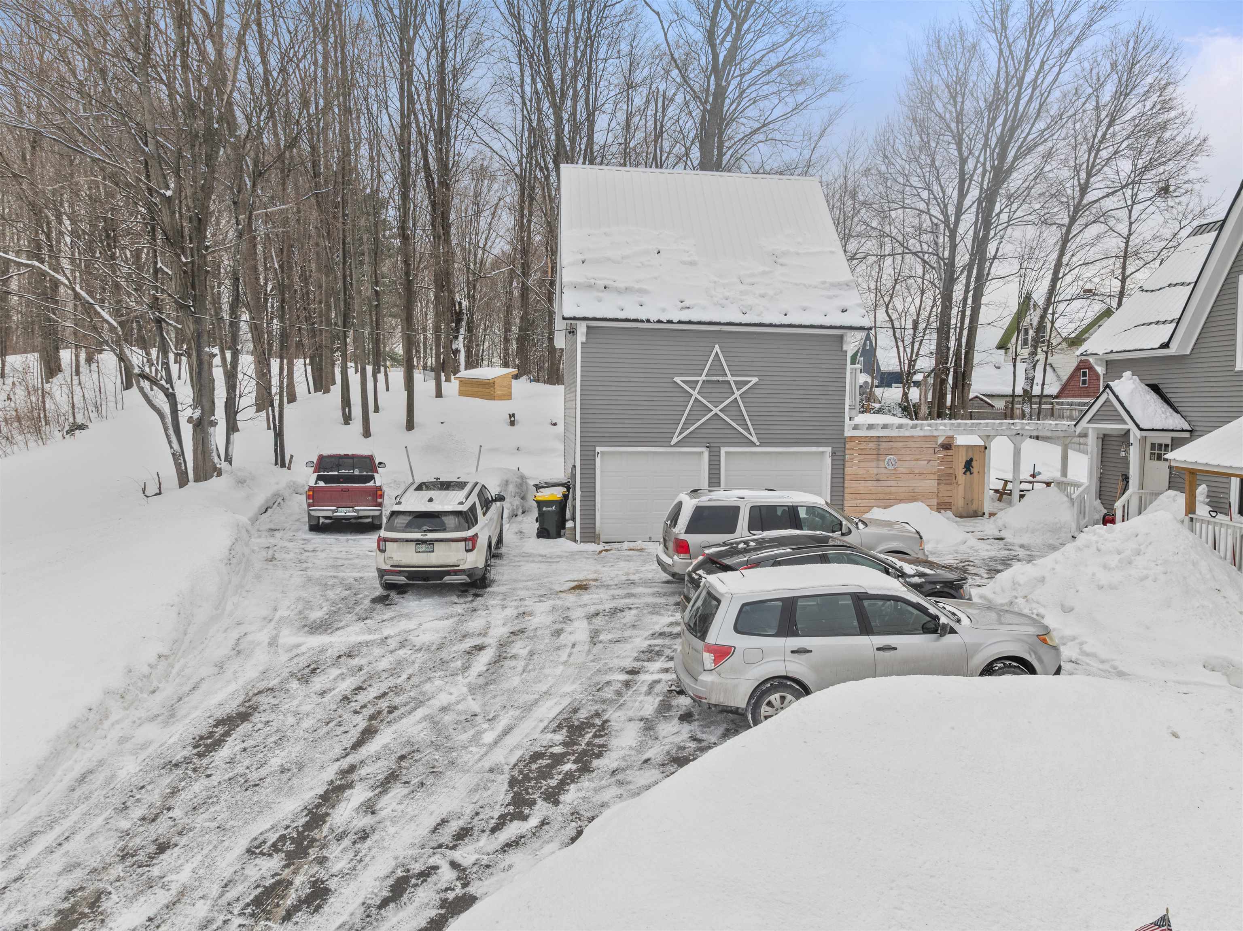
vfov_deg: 56.8
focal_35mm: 24
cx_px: 622
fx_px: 861
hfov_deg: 71.6
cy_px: 466
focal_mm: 12.29
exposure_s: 1/2500
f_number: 2.8
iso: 100
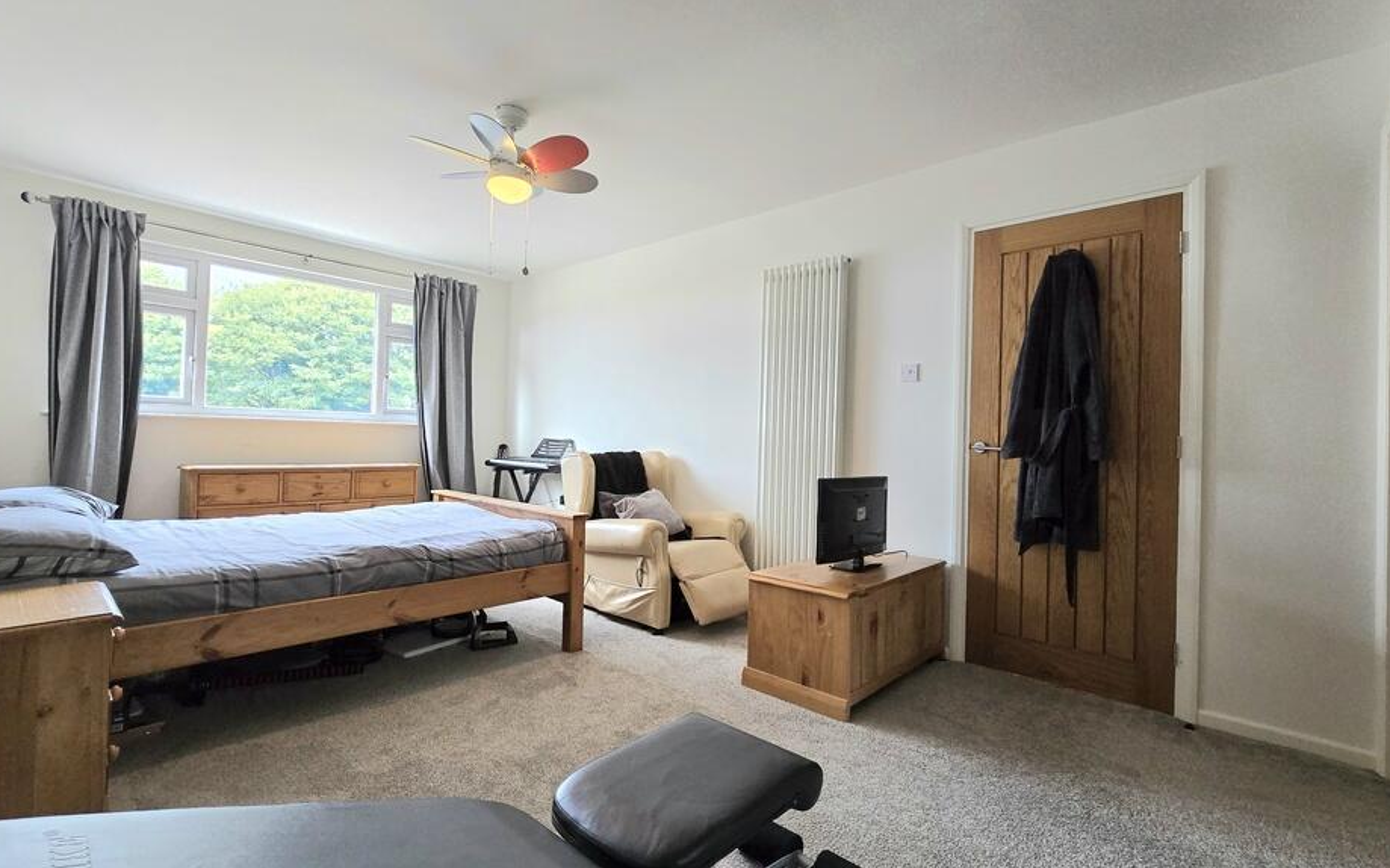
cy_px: 420
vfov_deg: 74.7
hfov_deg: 101.4
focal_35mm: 15
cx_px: 714
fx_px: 568
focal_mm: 2.2
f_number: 2.2
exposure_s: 1/101
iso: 320
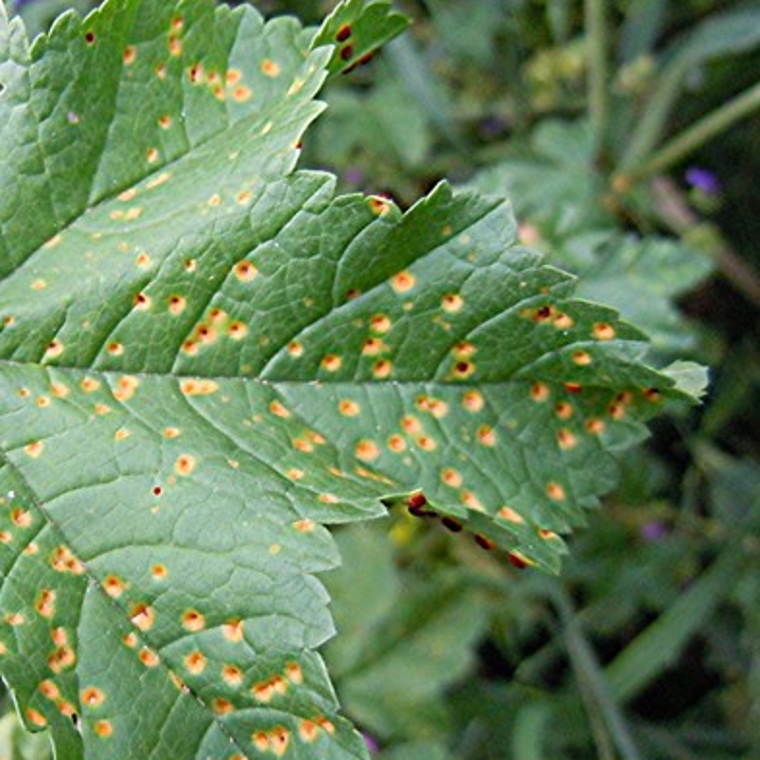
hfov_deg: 30.3
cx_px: 85
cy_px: 383
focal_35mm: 54
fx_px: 1341
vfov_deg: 31.6
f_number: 3.5
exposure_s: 1/125
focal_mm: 5.4
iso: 500
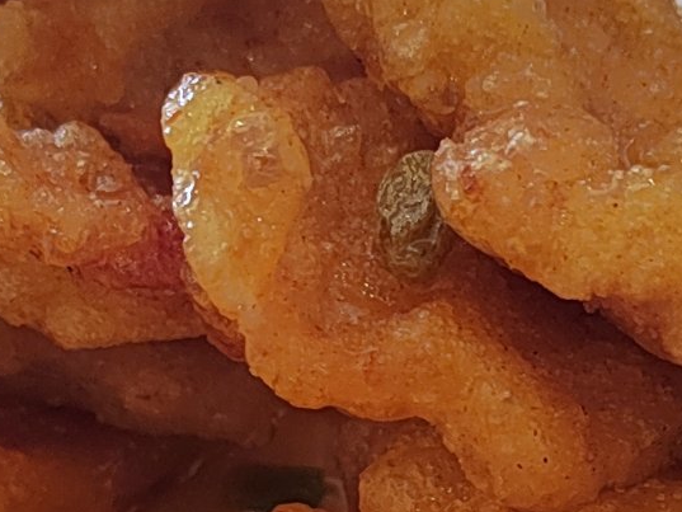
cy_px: 658
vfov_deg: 12.3
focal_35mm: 117
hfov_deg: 16.8
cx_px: 397
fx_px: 2306
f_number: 1.9
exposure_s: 1/100
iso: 619
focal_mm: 5.52
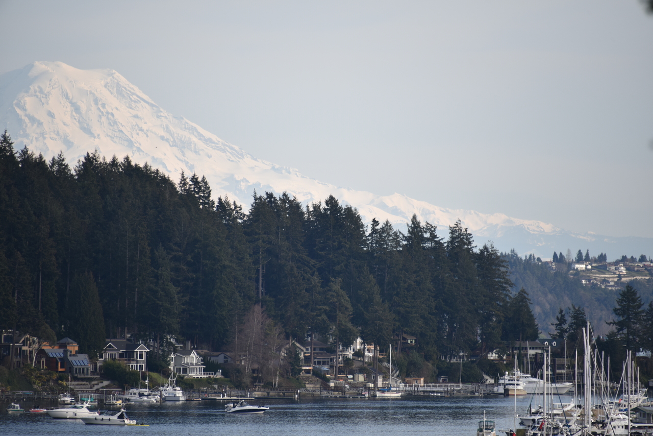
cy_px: 218
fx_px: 5443
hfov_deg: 6.9
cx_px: 326
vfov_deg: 4.6
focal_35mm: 300
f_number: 5.6
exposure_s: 1/640
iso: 250
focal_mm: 300
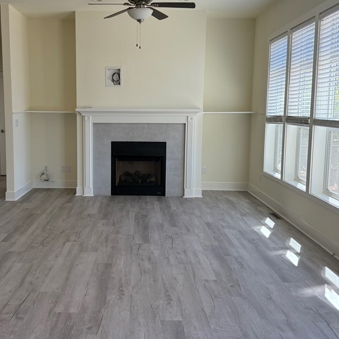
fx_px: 410
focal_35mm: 37
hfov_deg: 44.4
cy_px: 152
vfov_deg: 44.9
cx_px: 120
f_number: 1.78
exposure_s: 1/391
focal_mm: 6.76
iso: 100
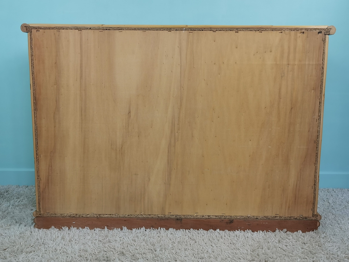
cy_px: 131
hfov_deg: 47.9
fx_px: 393
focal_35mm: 39
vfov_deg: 36.8
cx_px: 174
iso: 50
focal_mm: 5.58
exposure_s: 1/100
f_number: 1.8
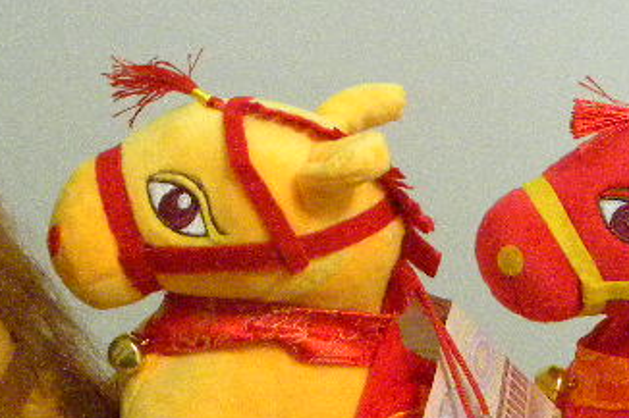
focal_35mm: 85
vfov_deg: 15.5
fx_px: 1484
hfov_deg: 23.9
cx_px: 372
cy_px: 491
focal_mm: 4.6
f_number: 2.8
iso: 787
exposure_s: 1/13.6
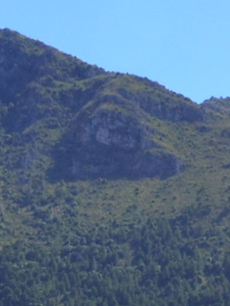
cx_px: -276
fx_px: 1879
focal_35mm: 212
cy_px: 627
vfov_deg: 8.8
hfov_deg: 6.7
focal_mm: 21
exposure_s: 1/320
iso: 200
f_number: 13
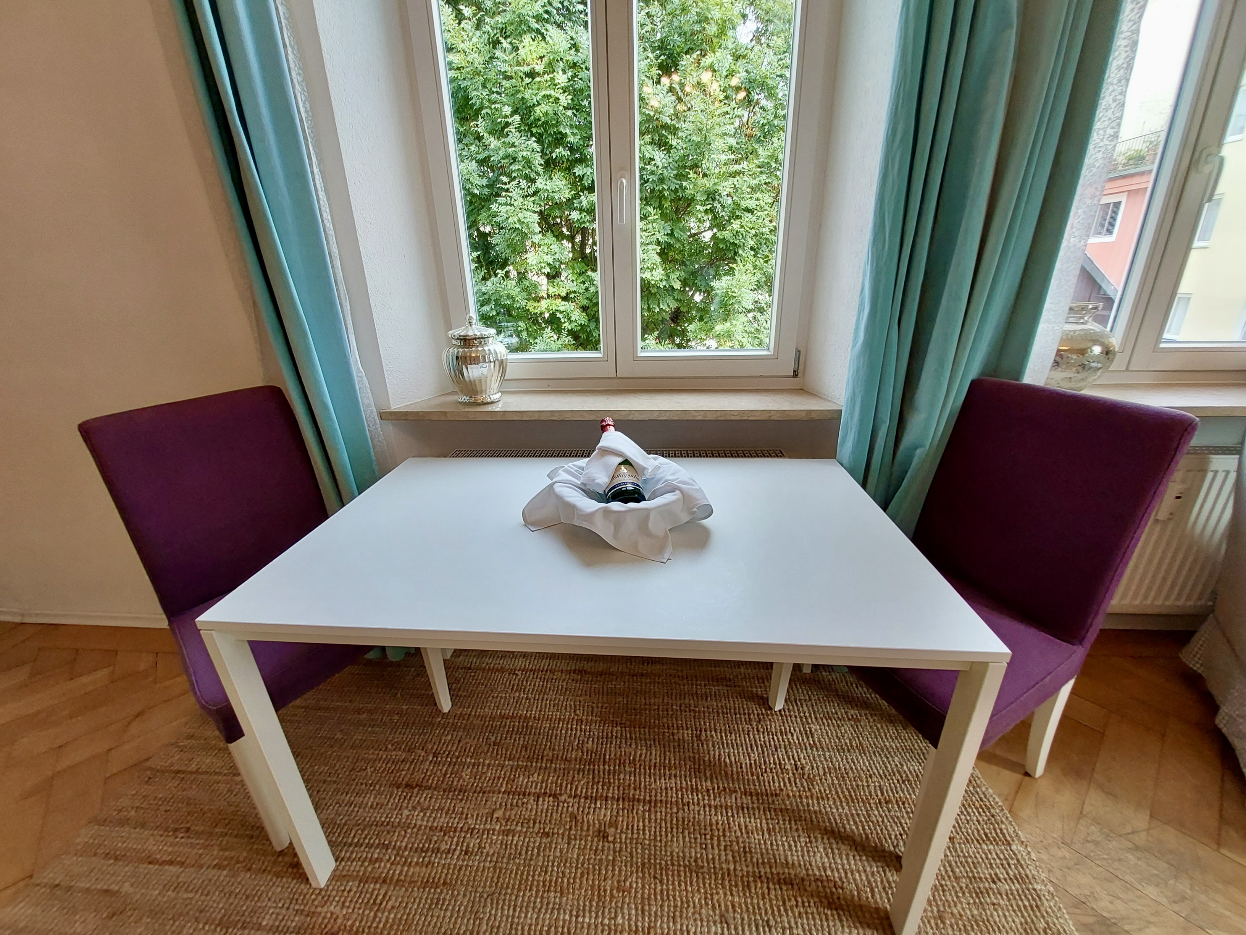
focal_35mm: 13
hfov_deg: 106.2
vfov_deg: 89.9
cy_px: 468
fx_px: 468
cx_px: 623
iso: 64
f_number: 2.2
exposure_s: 1/109
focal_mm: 1.42
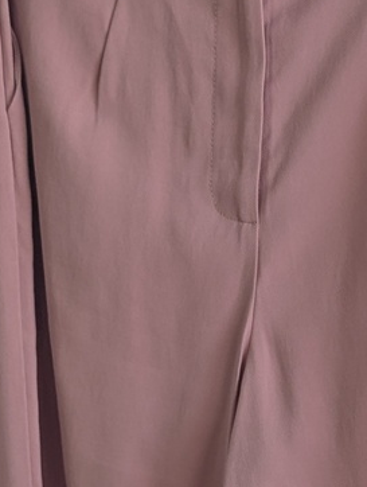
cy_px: 739
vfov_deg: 16.7
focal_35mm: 106
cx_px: 360
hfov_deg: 13.8
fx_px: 1493
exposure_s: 1/39.9
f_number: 1.85
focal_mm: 6.81
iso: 62
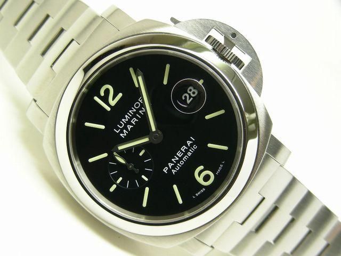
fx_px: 690
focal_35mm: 70
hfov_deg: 27.8
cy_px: 128
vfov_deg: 21.0
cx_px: 170
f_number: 3.5
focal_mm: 11.7
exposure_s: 1/41.8
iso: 50
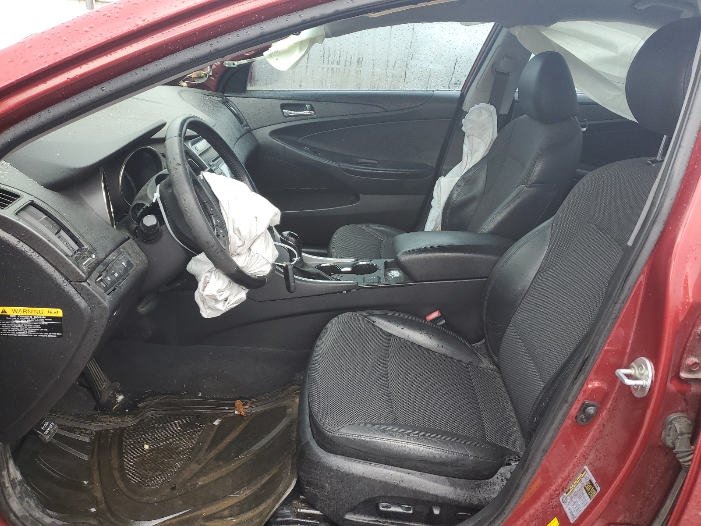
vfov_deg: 53.1
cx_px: 350
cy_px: 263
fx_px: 527
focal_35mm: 26
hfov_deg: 67.3
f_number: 1.5
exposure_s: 1/185
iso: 50
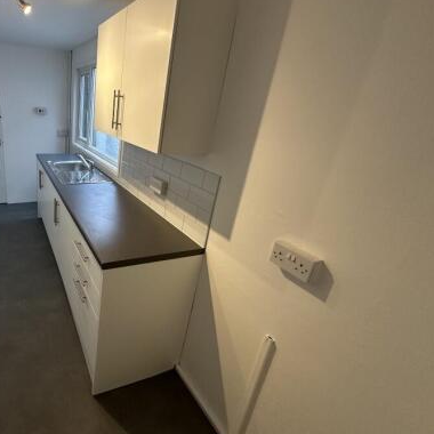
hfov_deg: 71.8
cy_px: 199
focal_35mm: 19
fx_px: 270
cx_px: 103
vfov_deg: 77.5
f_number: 2.2
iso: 250
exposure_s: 1/99
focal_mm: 2.22
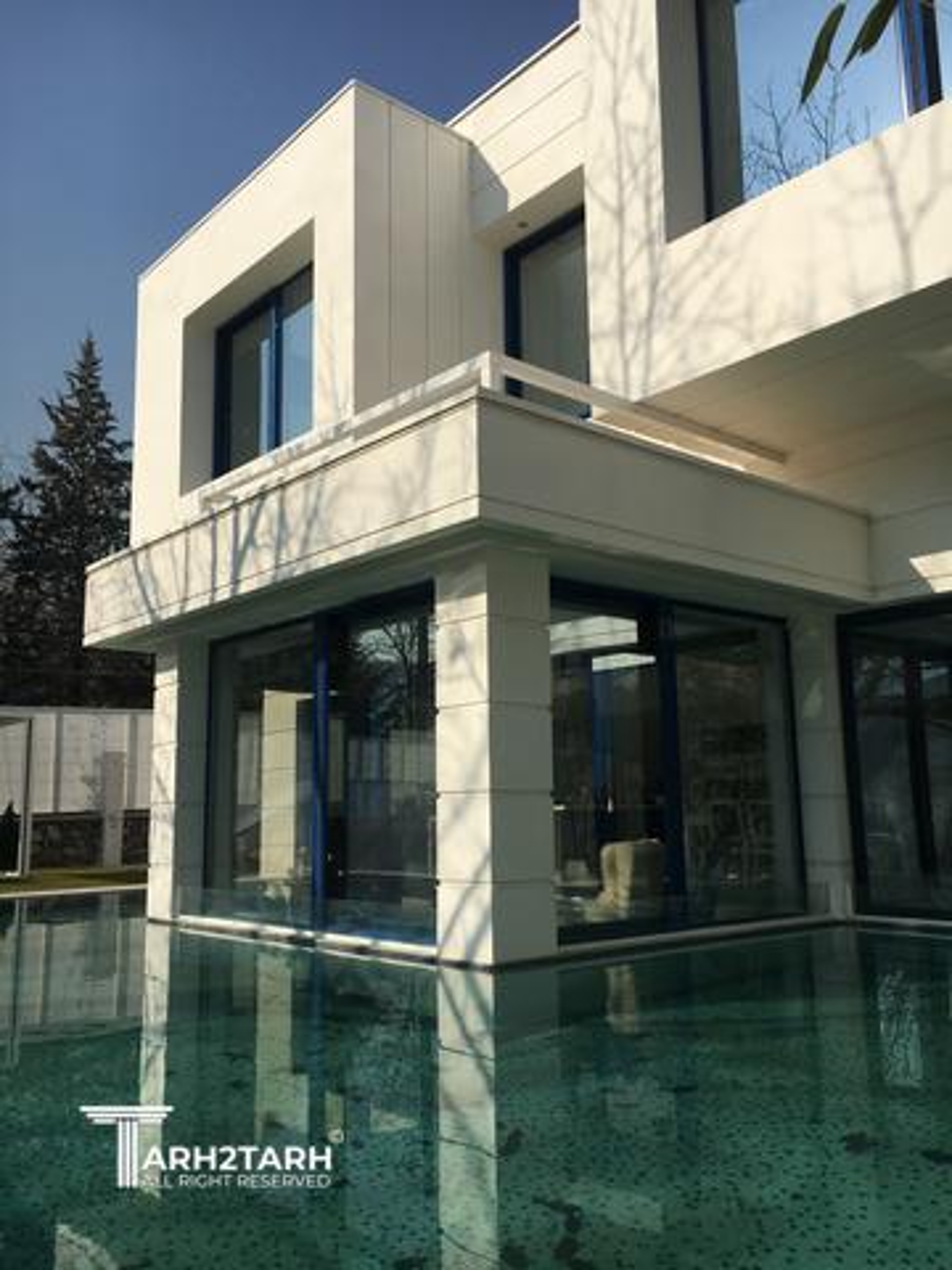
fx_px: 1063
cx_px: 476
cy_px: 635
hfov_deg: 48.2
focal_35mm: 29
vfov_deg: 61.7
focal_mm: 4.15
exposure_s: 1/3205
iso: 25
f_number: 2.2
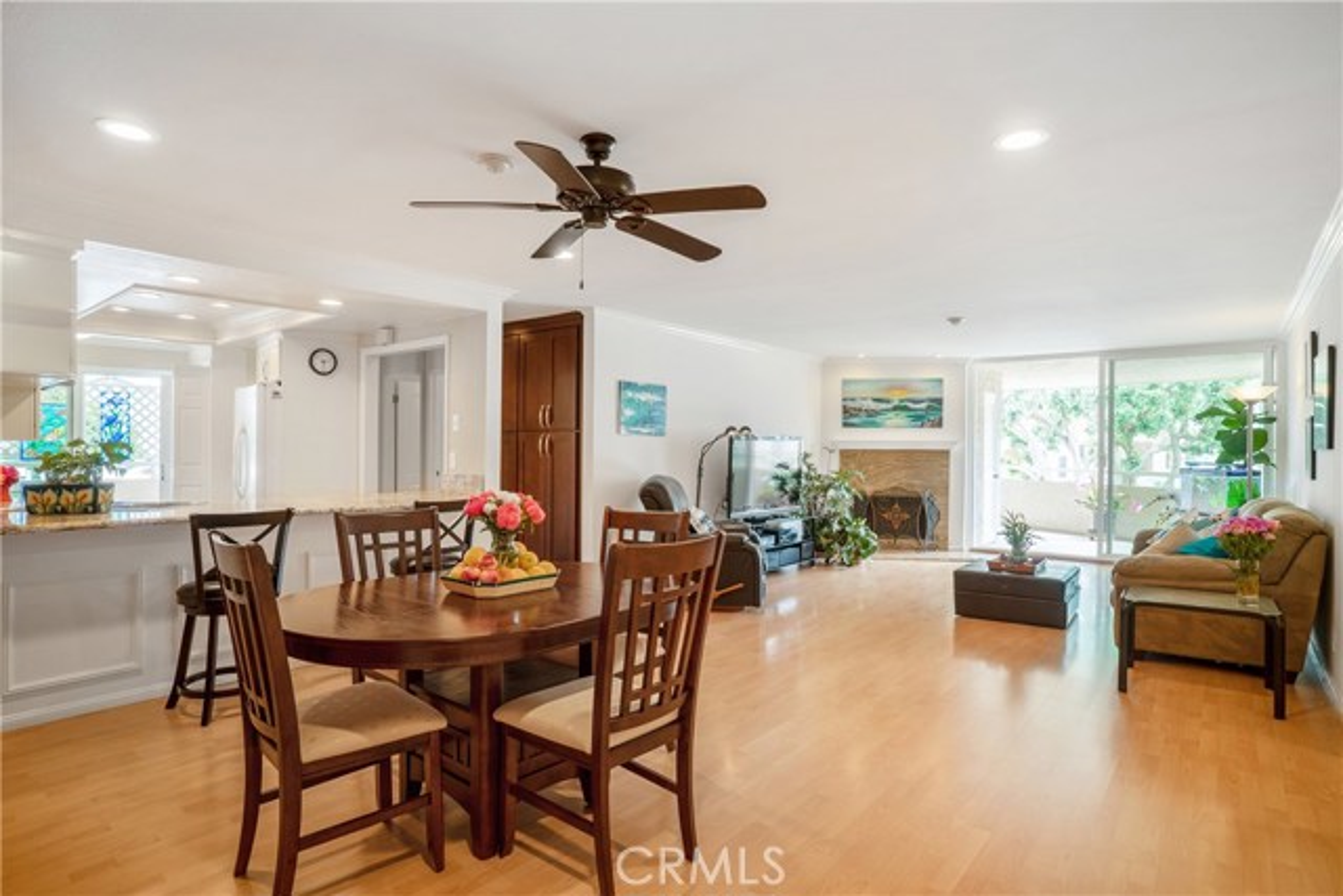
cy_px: 448
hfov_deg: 90.0
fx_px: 672
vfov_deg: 67.4
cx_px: 672
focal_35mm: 18
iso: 125
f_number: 8
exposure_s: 1/30
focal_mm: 18
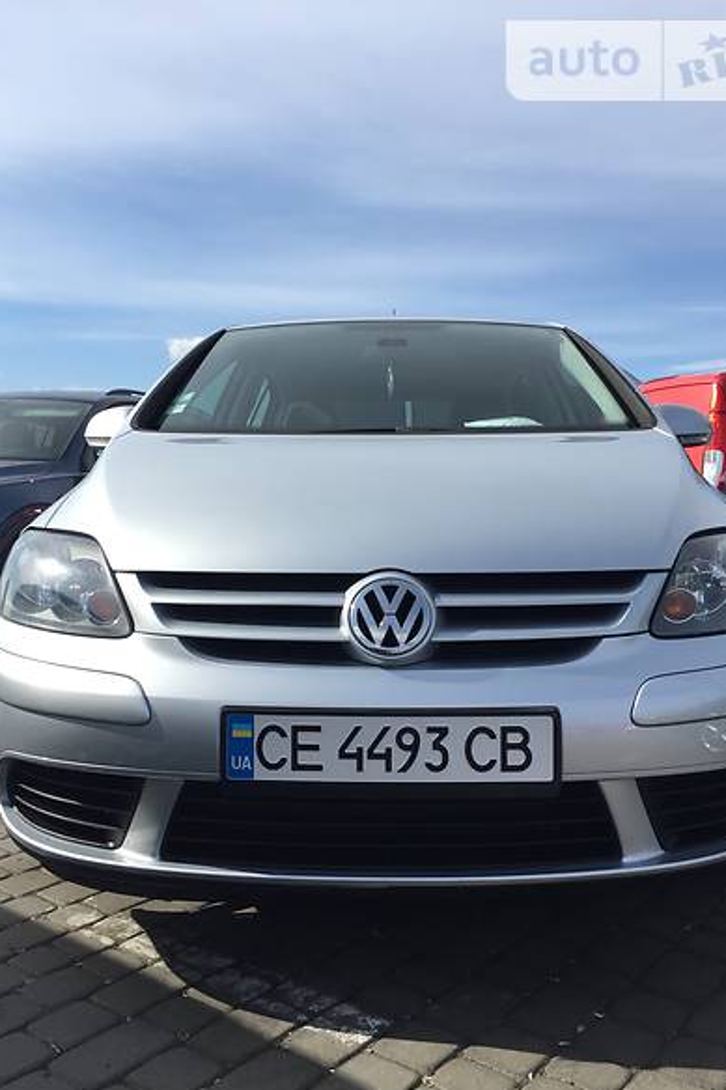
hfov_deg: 42.3
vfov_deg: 60.3
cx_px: 383
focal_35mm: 31
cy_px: 558
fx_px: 938
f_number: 2.2
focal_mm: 4.2
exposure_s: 1/1980
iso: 32
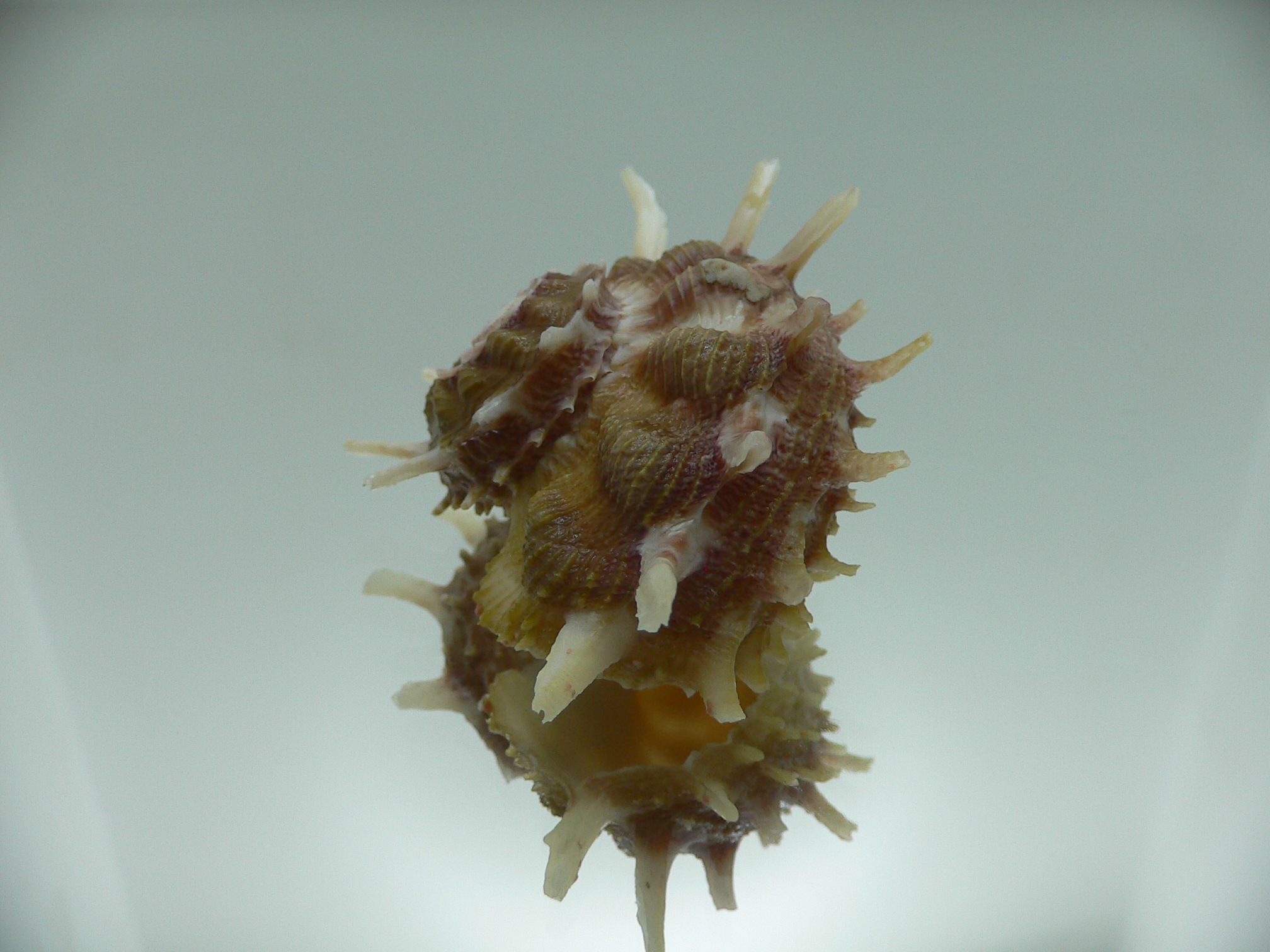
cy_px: 476
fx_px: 1284
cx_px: 635
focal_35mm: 35
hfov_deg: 52.6
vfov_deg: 40.7
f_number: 2.8
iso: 80
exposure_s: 1/80
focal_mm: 4.6
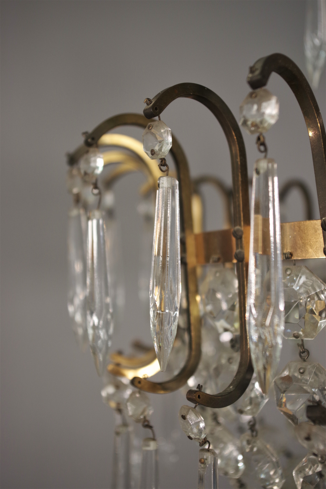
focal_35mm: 49
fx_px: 666
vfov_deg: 40.3
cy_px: 244
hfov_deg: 27.5
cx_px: 163
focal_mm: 32.5
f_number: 4
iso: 400
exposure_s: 1/60
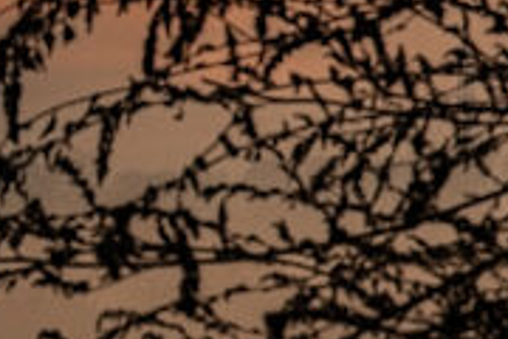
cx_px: -322
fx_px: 6434
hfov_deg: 4.5
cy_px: 123
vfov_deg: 3.0
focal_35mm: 456
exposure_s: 1/320
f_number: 9
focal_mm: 82
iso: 800
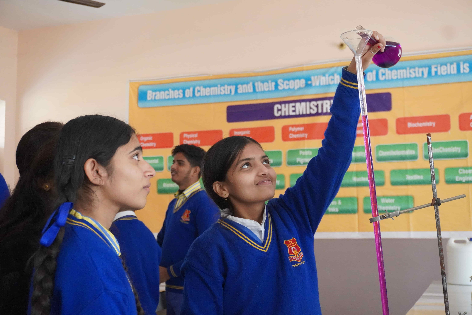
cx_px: 236
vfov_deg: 28.9
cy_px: 158
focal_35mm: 46
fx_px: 610
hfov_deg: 42.3
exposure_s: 1/160
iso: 3200
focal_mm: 31
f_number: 5
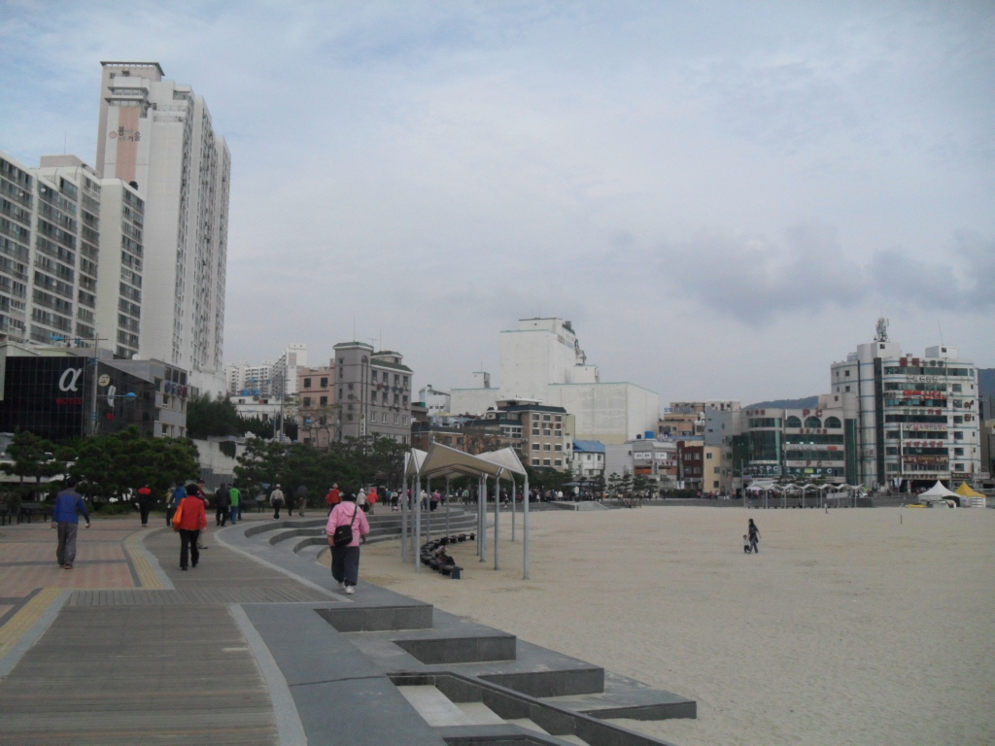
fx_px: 1006
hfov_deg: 52.6
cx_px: 498
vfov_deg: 40.7
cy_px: 373
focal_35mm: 35
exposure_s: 1/350
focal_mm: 6.2
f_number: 8.9
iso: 200
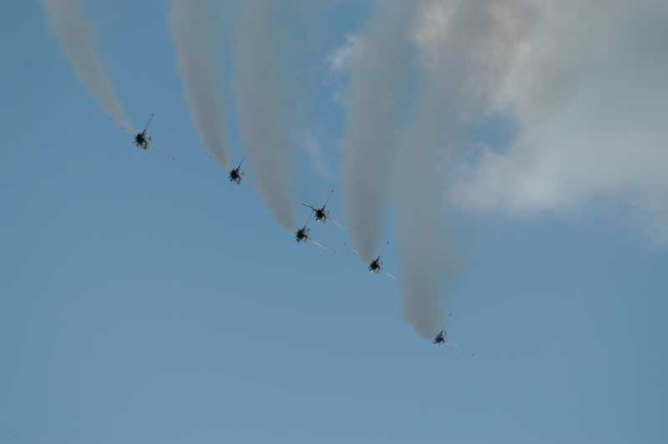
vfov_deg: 3.7
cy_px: 222
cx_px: 334
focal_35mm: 375
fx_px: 6952
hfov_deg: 5.5
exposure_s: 1/2000
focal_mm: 250
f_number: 5.6
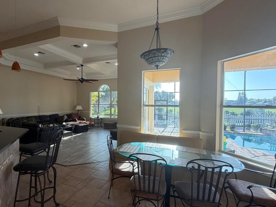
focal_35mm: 19
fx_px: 151
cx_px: 115
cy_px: 107
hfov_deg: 84.0
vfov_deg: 68.7
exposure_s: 1/120
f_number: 2.2
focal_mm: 2.22
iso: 80
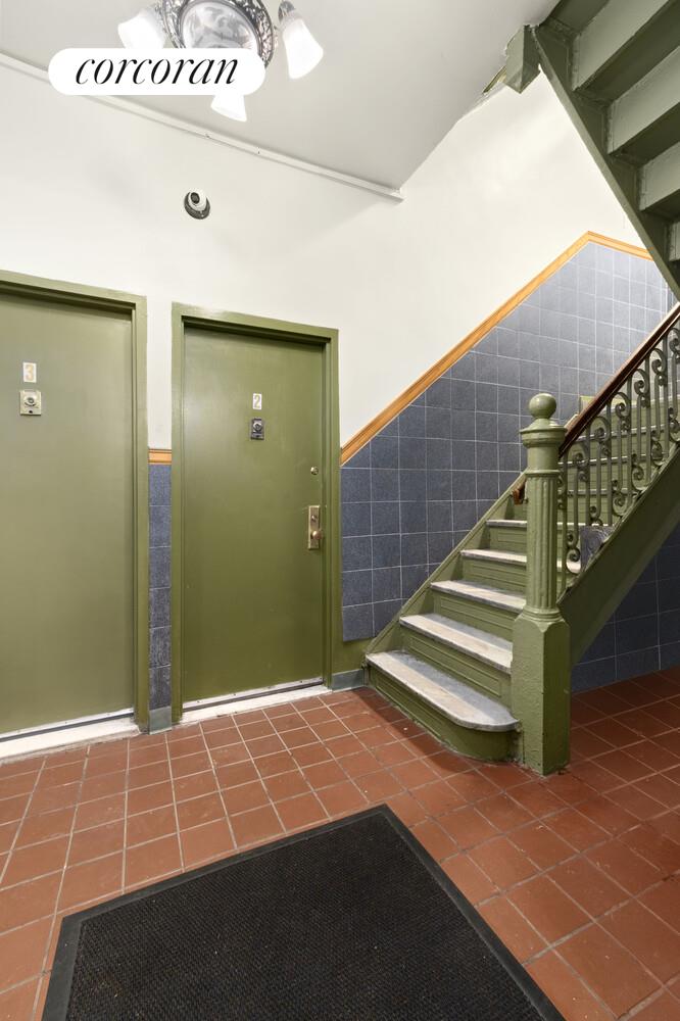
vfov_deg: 100.4
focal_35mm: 15
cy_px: 510
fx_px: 425
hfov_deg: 77.3
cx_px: 340
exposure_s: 4
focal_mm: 10
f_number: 11
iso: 200
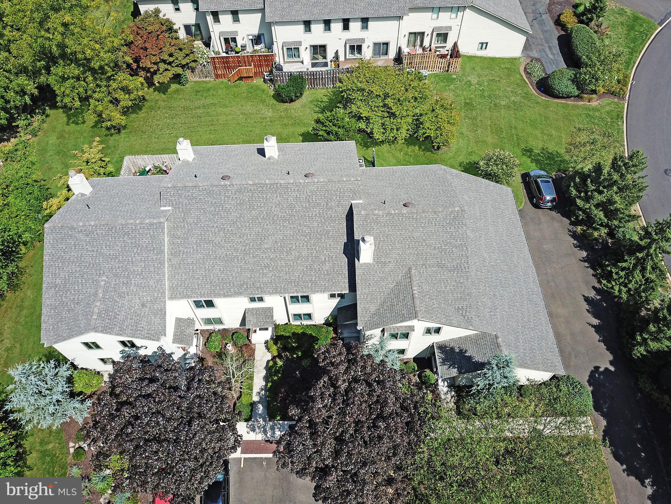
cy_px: 252
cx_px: 336
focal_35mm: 26
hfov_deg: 67.3
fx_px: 504
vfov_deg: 53.1
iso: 100
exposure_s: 1/1000
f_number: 2.2
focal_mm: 4.73
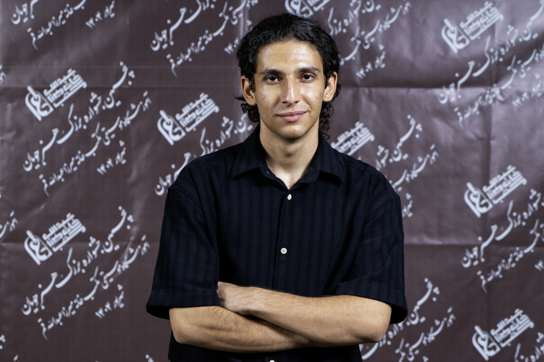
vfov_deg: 19.5
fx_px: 1058
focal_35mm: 70
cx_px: 272
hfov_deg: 28.8
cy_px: 181
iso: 320
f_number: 4
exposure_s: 1/125
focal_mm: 70
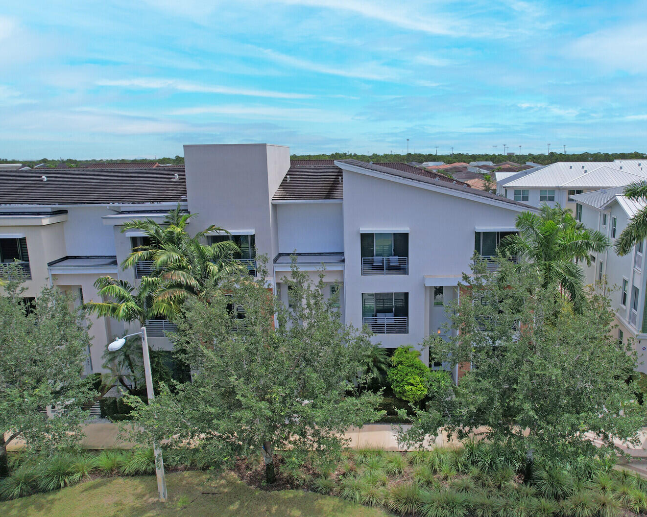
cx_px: 383
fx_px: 479
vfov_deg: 56.8
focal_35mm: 25
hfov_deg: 67.5
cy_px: 257
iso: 100
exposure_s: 1/2500
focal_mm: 8.38
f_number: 2.8
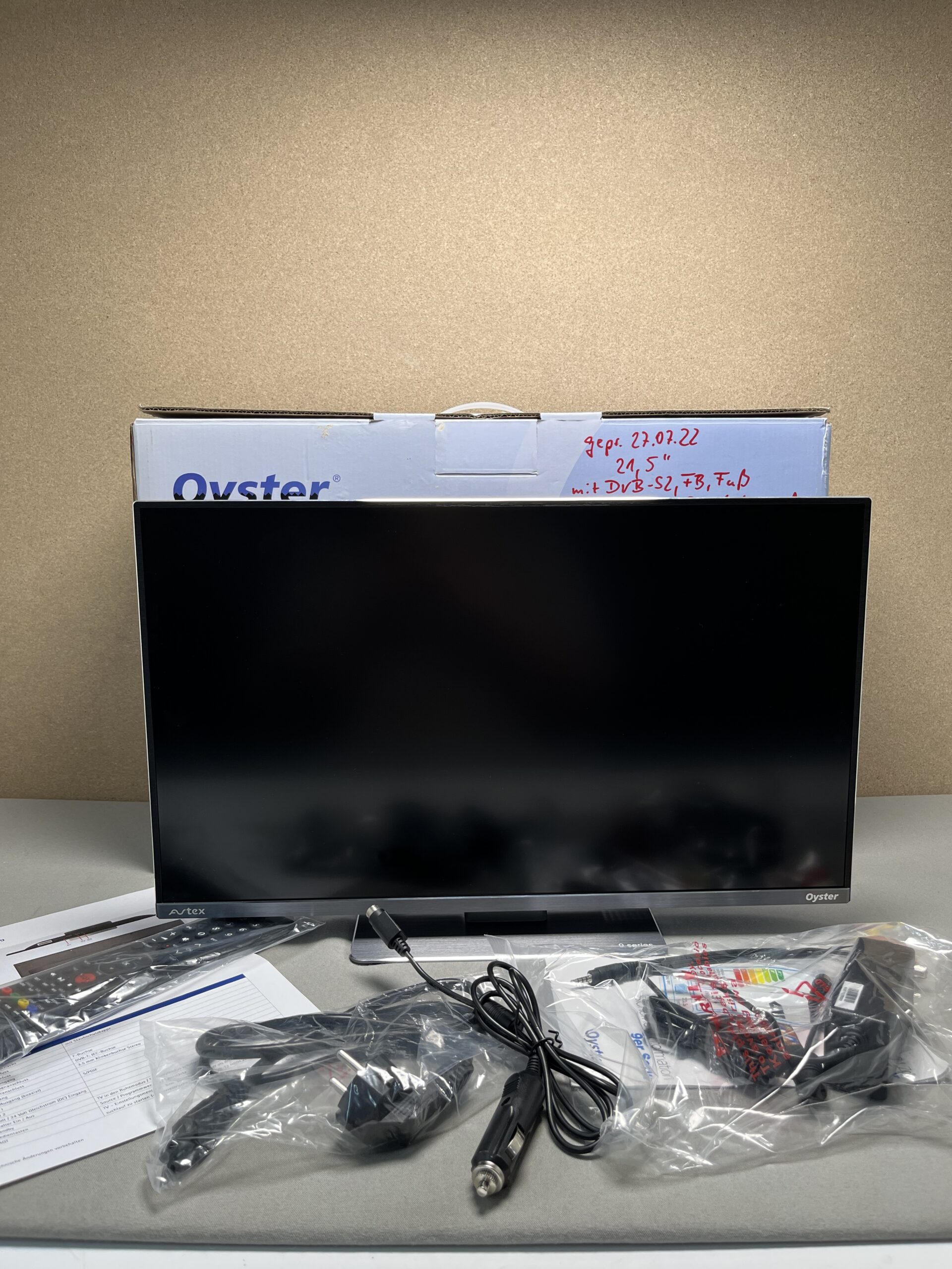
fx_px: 953
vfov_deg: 67.3
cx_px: 476
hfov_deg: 53.1
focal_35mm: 26
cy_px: 634
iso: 40
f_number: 1.6
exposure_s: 1/100
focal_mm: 5.1
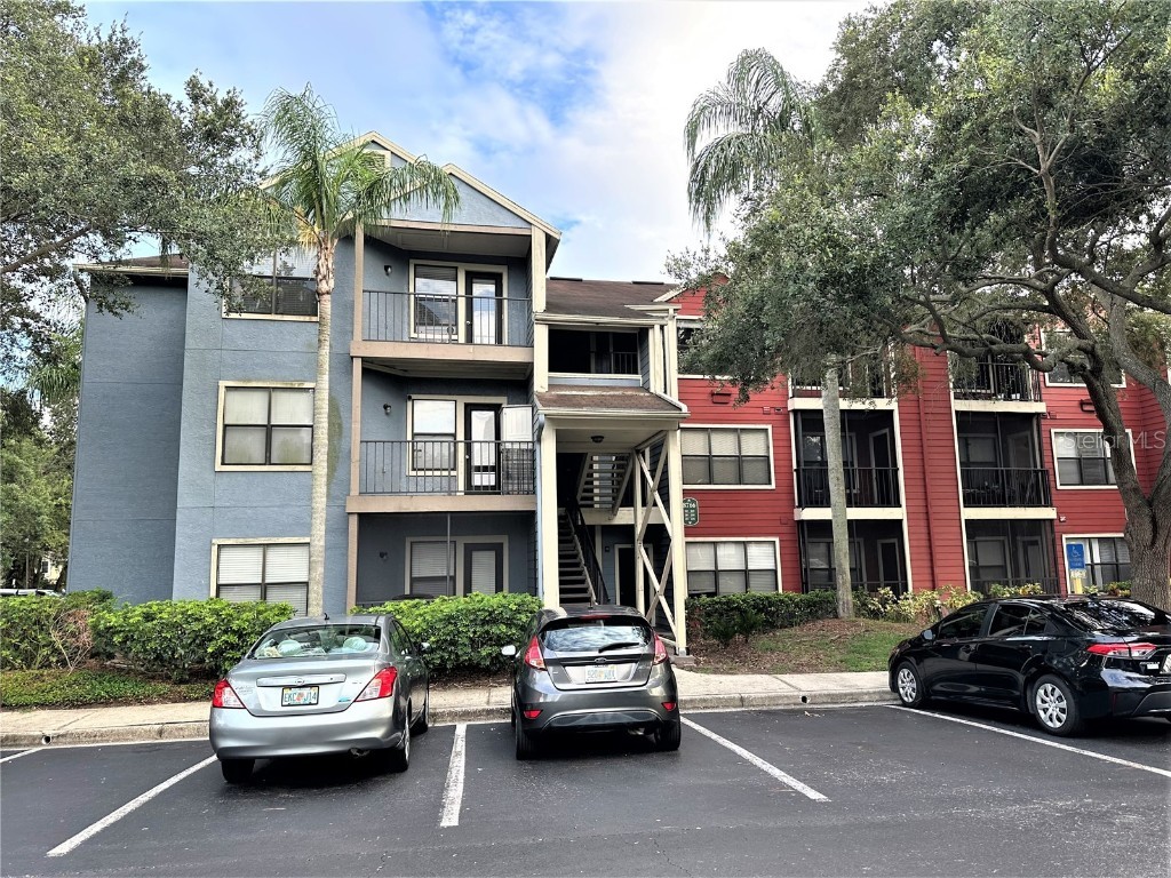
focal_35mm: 24
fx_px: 812
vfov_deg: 56.8
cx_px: 586
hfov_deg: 71.6
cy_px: 439
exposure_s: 1/330
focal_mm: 6.86
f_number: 1.78
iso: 80
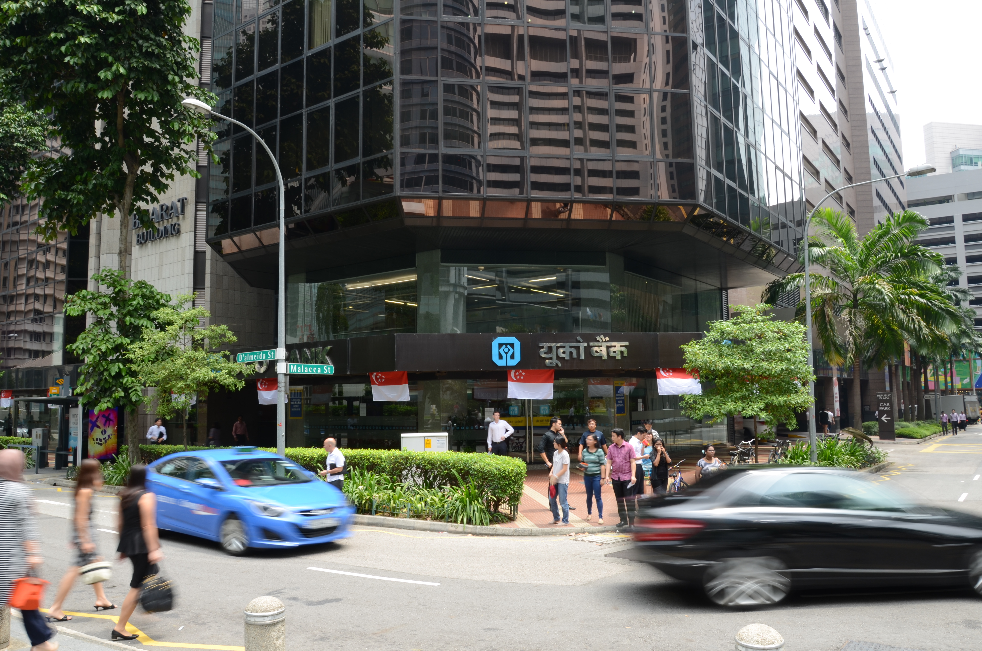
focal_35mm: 27
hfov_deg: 67.5
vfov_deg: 47.7
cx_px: 491
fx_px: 735
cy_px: 326
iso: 100
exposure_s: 1/10
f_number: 14
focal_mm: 18
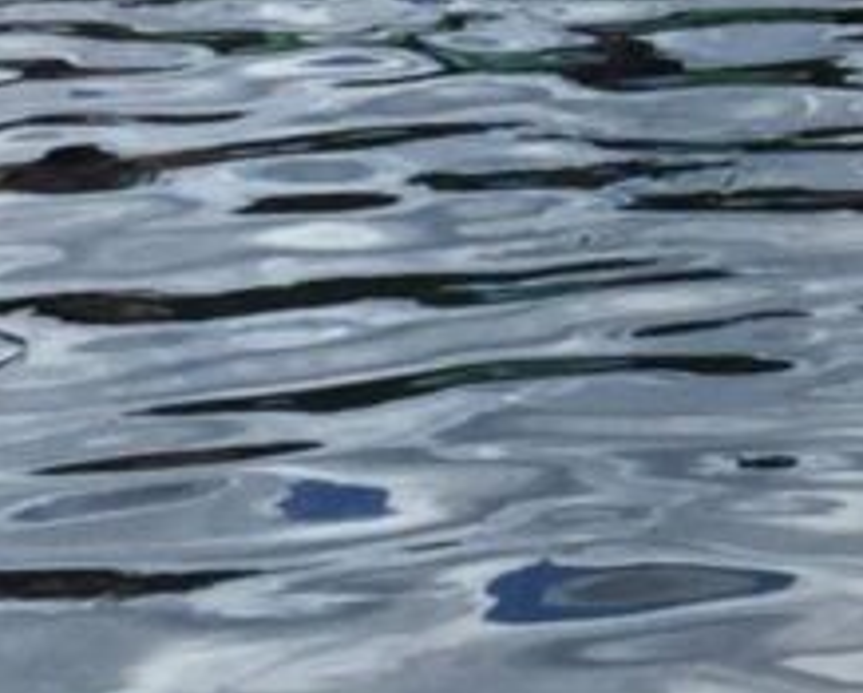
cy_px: -792
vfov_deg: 7.4
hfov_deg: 9.0
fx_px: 5090
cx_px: 1829
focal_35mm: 199
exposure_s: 1/3049
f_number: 2.2
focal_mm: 4.15
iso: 32
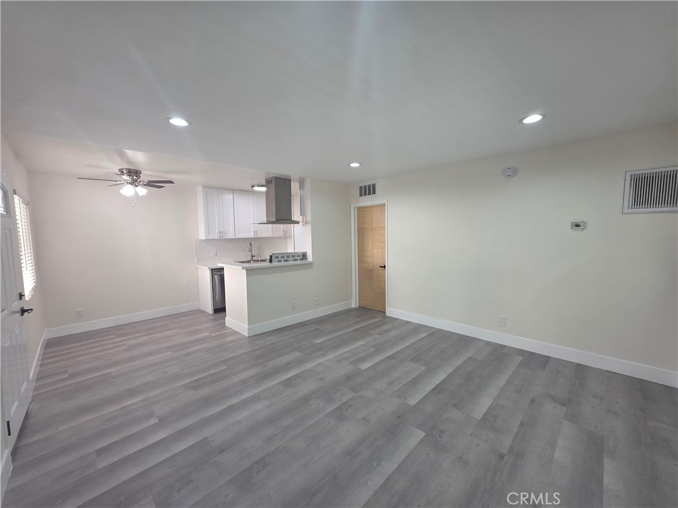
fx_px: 255
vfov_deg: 89.9
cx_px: 339
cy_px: 254
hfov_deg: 106.2
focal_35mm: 13
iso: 125
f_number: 1.9
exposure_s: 1/120
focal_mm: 2.2
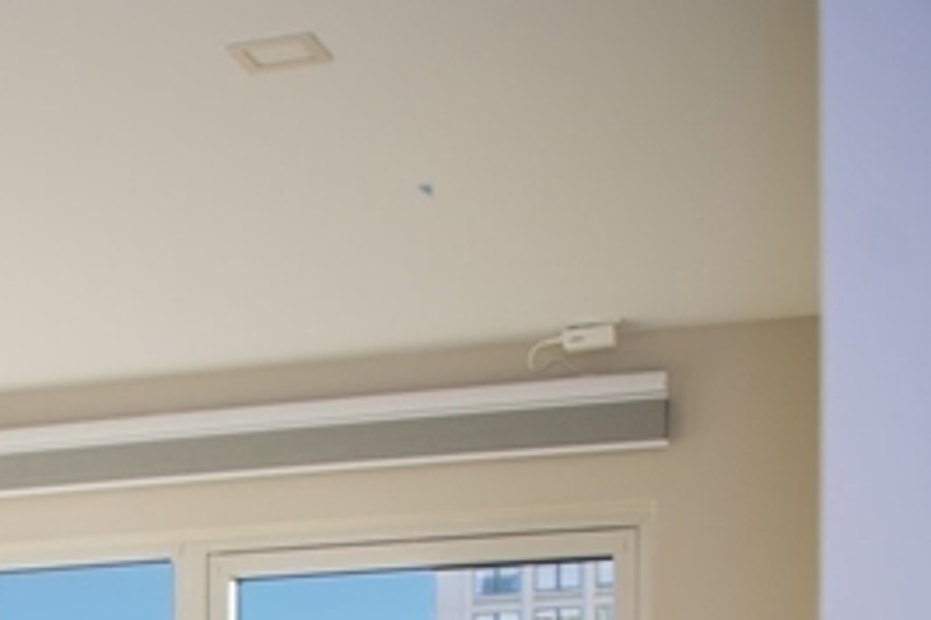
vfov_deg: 11.6
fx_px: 2791
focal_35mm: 108
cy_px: 1175
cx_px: -556
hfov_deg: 16.8
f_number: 3.5
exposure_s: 1/160
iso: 100
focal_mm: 28
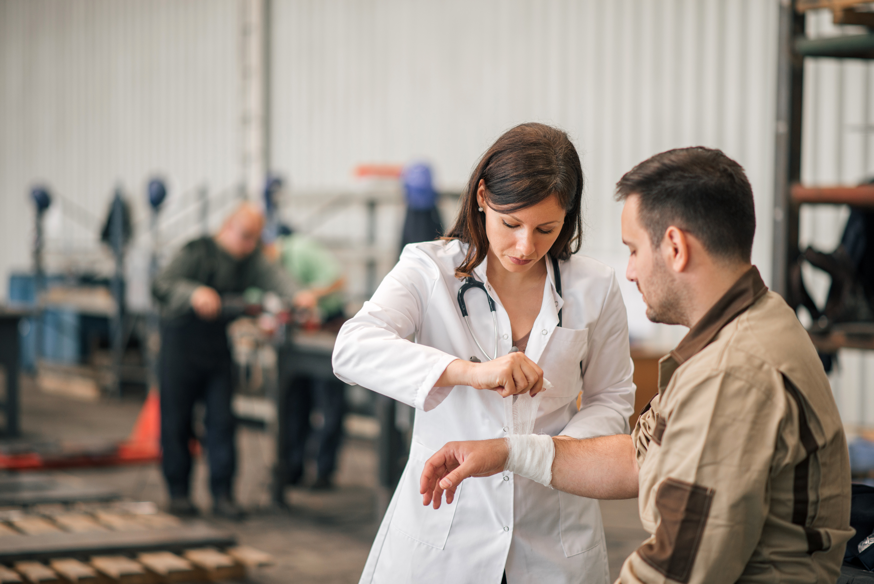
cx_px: 437
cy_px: 292
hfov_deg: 23.9
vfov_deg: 16.1
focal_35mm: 85
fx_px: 2064
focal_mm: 85
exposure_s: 1/320
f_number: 1.8
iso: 320
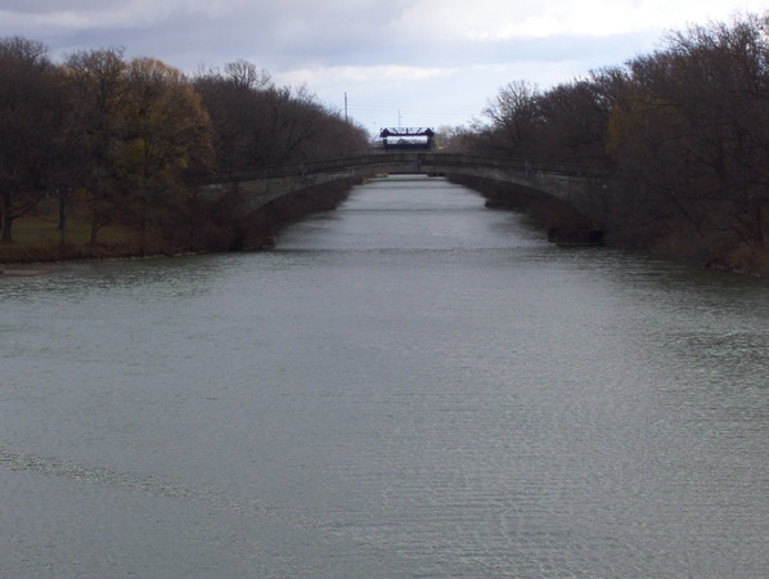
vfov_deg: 13.7
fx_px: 2402
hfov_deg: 18.2
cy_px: 290
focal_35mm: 108
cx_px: 384
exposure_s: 1/250
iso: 100
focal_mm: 18
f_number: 4.6
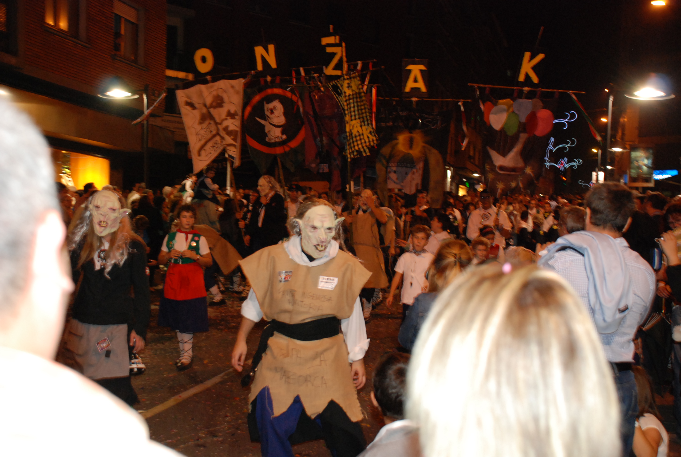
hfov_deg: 42.2
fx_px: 881
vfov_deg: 29.1
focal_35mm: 46
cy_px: 228
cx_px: 340
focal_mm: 31
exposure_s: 1/30
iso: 800
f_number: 4.2
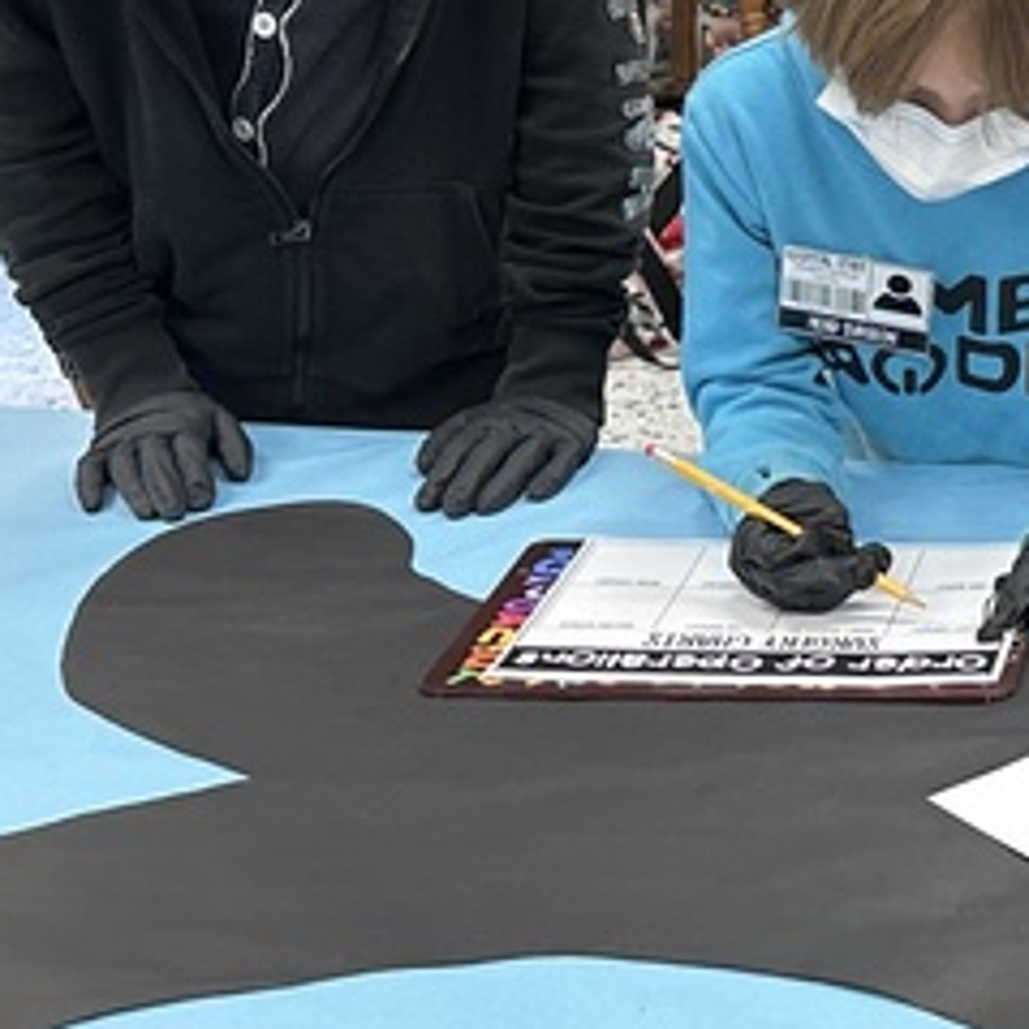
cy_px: 306
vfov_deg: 19.0
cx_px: 1361
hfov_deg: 17.8
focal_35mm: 91
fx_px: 3060
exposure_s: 1/120
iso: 125
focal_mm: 6.86
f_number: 1.78
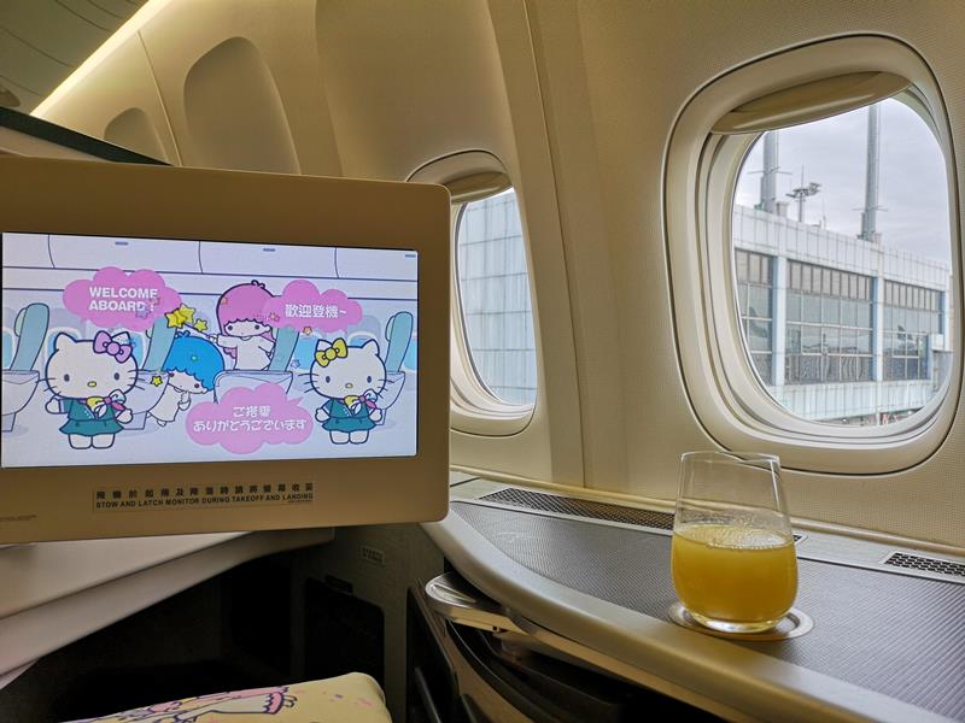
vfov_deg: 51.4
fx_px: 753
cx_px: 482
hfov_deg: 65.3
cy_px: 362
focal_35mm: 27
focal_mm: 3.95
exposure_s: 1/120
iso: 80
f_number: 1.8
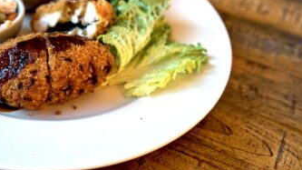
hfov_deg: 35.9
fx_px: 464
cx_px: 125
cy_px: 55
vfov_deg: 20.6
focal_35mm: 58
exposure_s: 1/25
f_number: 4.5
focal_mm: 41
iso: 100
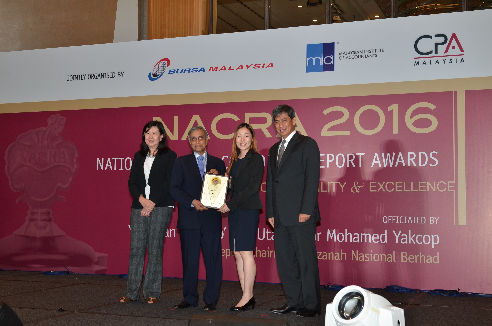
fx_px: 696
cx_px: 246
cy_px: 163
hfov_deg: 39.0
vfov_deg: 26.4
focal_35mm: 51
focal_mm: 34
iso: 400
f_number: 5.6
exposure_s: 1/60
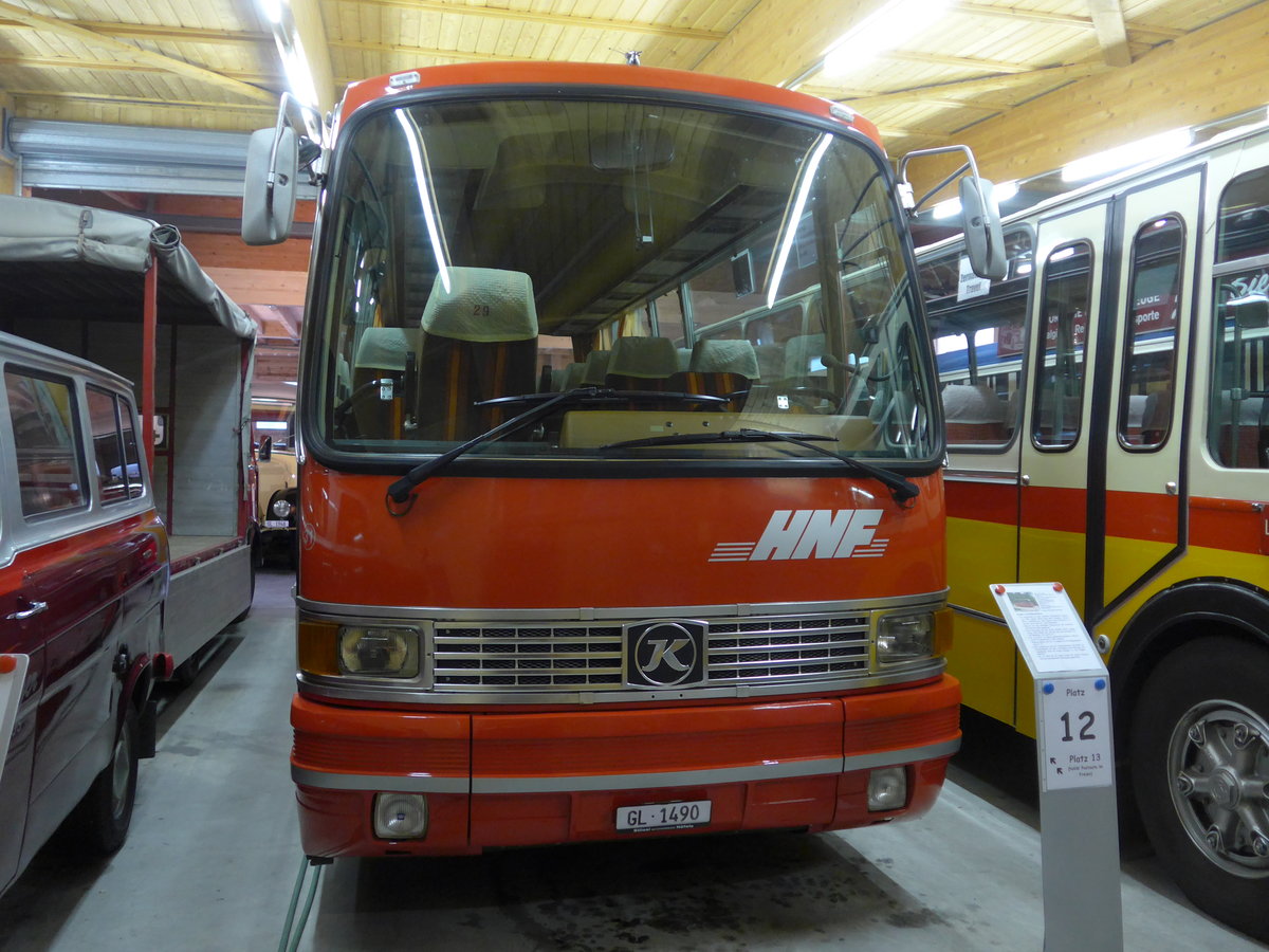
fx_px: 1063
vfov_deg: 48.2
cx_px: 634
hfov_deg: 61.7
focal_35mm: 29
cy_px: 476
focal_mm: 6
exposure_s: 1/25
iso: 400
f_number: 2
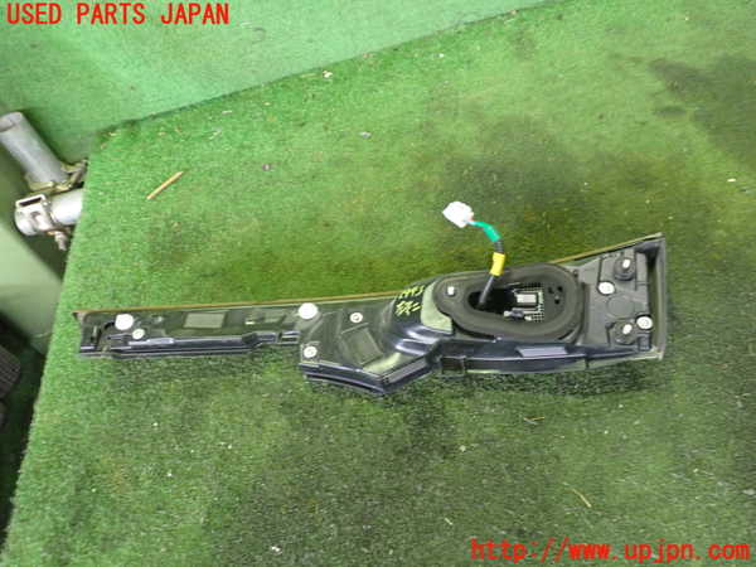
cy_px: 284
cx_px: 378
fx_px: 655
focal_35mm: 30
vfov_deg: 46.8
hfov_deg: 60.0
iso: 640
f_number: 2.3
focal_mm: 5.4
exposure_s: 1/30
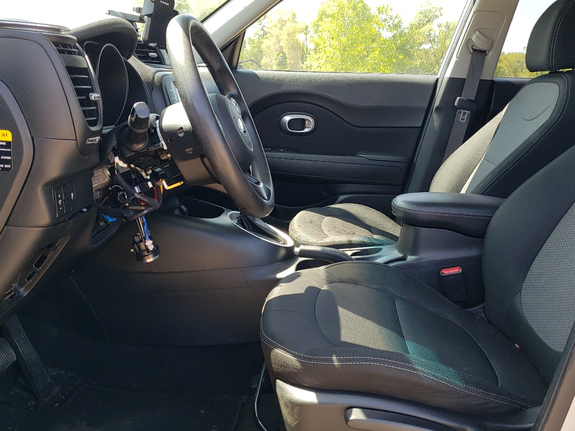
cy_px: 222
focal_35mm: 33
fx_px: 548
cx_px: 312
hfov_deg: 55.3
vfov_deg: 42.9
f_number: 1.5
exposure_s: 1/270
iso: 50
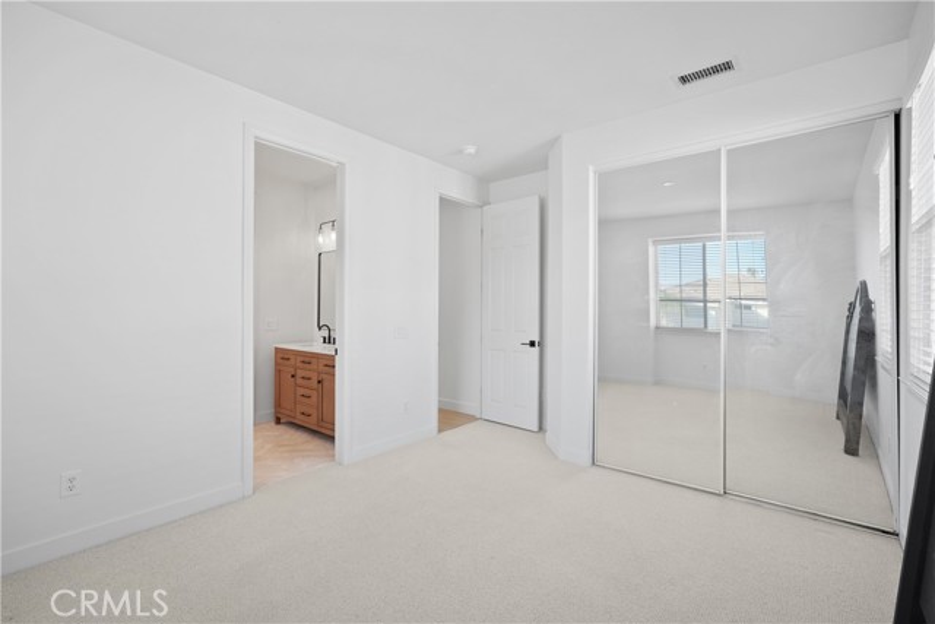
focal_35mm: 16
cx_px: 468
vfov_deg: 73.8
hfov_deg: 96.7
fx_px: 416
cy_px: 312
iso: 320
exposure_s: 1/15
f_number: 4
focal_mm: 16
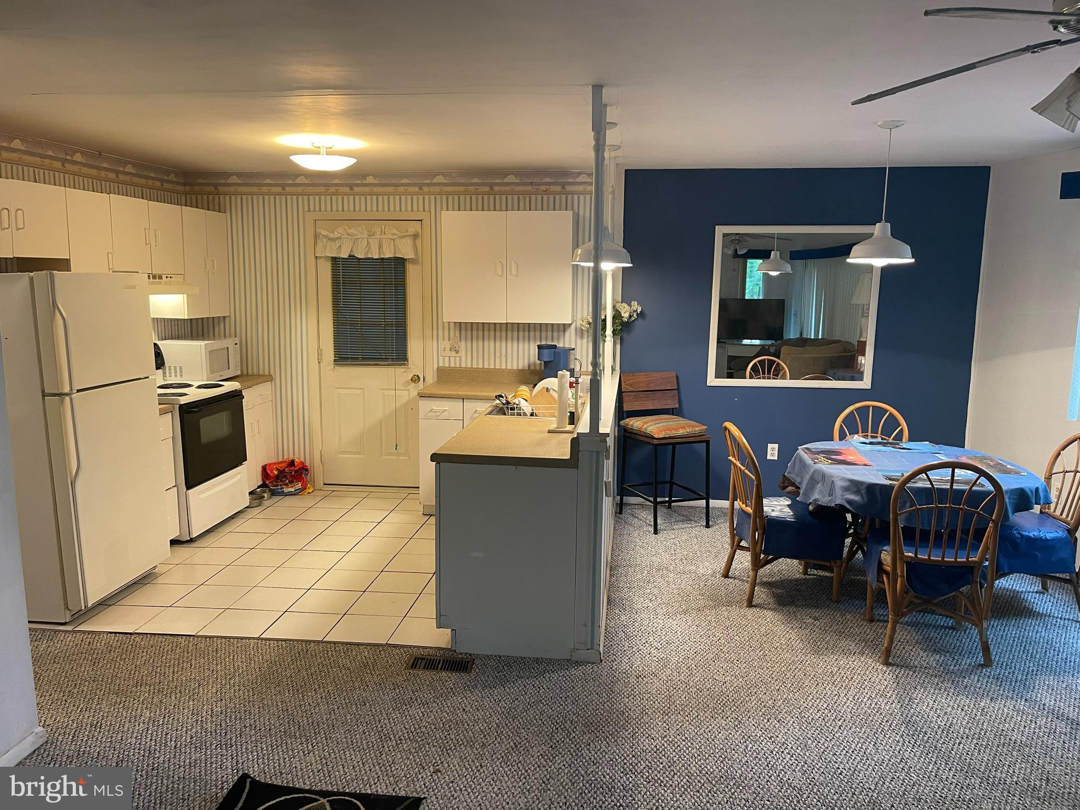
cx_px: 540
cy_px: 405
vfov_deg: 54.9
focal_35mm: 25
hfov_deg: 69.4
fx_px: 780
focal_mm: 5.1
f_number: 1.6
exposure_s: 1/60
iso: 250
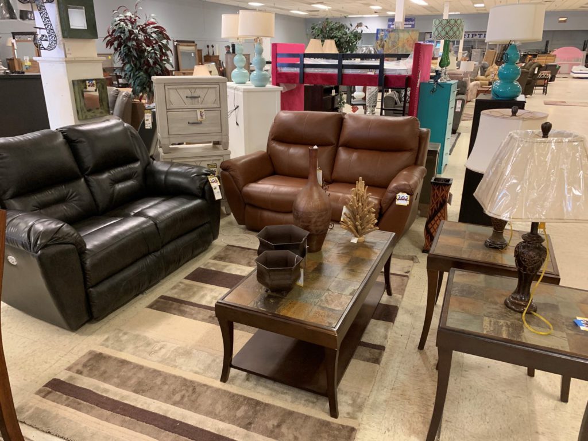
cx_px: 294
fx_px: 442
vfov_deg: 53.1
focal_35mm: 26
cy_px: 220
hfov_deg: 67.3
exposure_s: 1/35
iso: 400
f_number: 1.8
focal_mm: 4.25
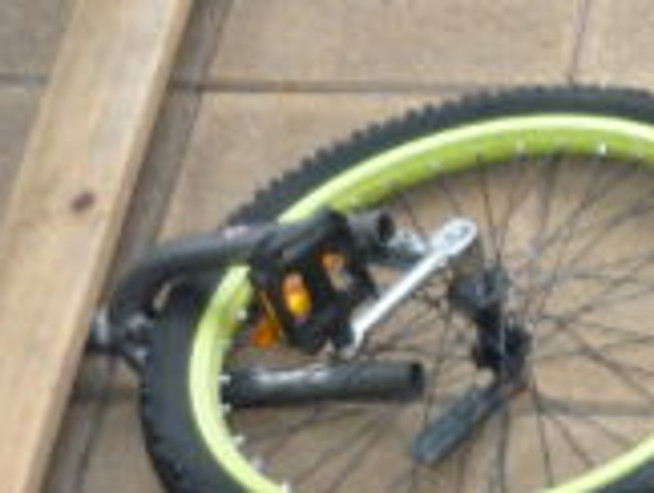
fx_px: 2214
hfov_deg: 14.9
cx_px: 1122
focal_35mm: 117
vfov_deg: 12.6
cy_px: 485
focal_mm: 5.5
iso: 100
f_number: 2.8
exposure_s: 1/30
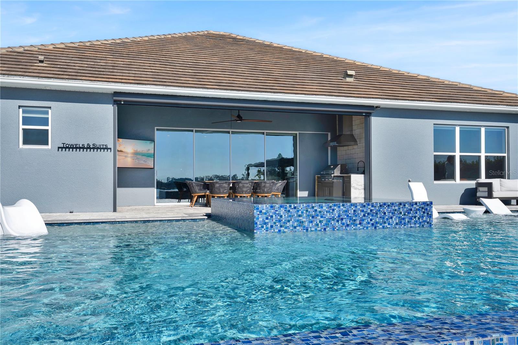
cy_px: 172
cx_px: 259
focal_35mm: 31
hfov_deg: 60.3
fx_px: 446
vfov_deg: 42.3
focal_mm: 31
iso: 100
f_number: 10
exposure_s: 1/200
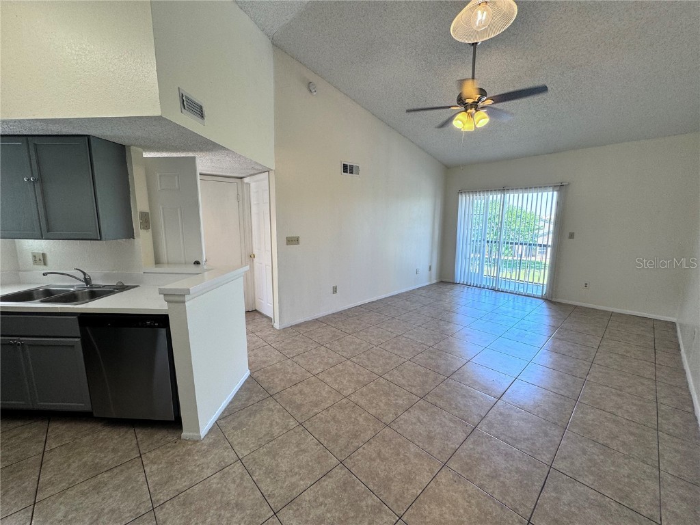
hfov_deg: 102.1
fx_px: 283
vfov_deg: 85.7
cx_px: 350
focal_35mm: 14
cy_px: 262
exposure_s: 1/120
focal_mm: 2.22
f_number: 2.2
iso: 80
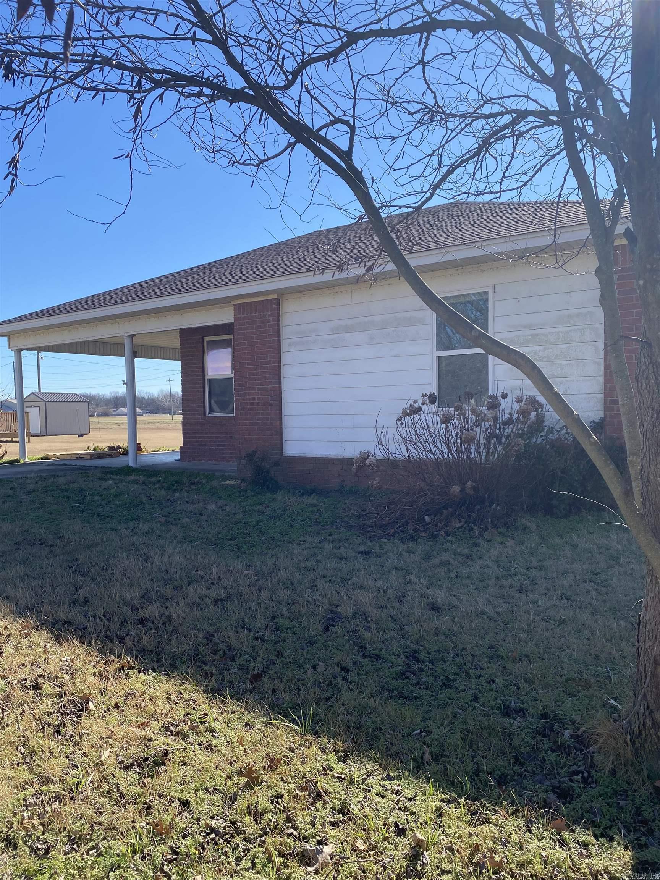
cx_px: 330
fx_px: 661
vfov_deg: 67.3
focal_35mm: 26
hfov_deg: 53.1
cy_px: 440
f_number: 1.8
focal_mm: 4.25
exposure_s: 1/1653
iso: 32
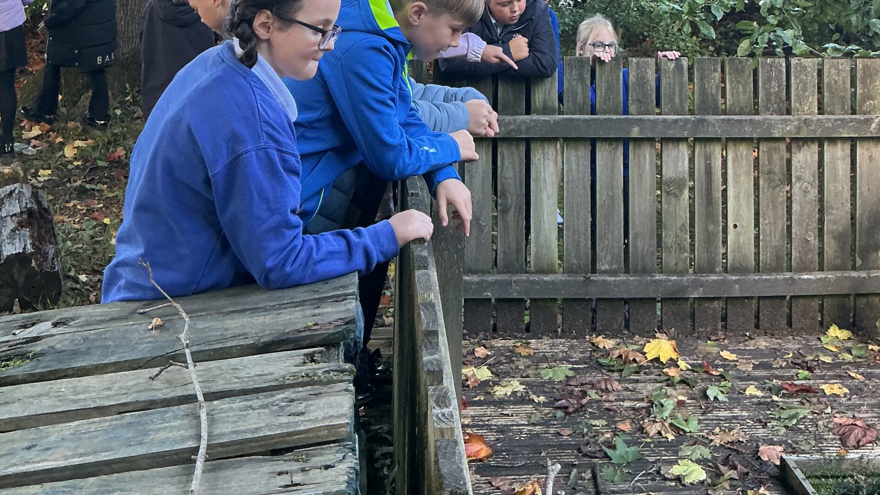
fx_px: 1003
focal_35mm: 43
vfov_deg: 25.3
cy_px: -78
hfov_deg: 47.4
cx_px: 448
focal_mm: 3
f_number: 1.8
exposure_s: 1/60
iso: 80
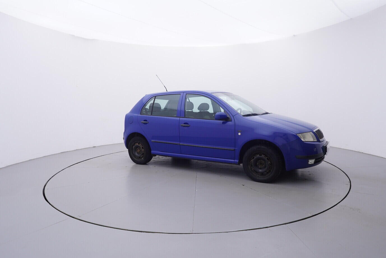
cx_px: 197
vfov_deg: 54.1
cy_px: 132
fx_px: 252
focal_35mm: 24
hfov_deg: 74.8
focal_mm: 15
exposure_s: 1/80
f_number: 5
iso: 200
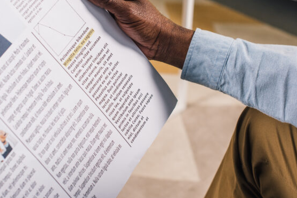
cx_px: 121
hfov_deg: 22.1
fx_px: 759
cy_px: 50
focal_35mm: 92
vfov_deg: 14.8
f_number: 4
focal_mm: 50
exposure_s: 1/160
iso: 125
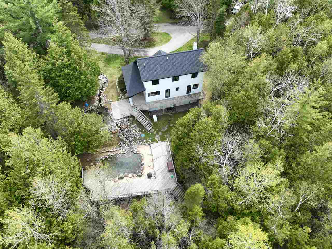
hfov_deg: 71.6
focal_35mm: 24
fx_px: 230
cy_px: 124
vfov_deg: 56.8
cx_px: 166
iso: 100
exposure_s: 1/320
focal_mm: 12.29
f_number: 2.8
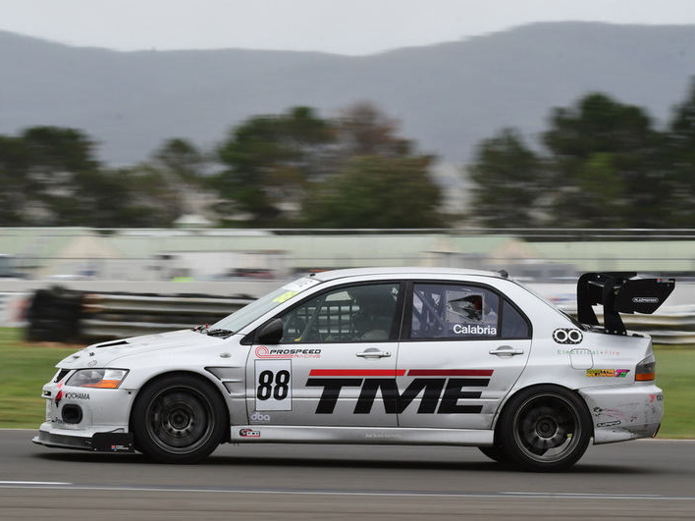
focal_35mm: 326
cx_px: 363
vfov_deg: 4.6
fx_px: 6545
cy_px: 261
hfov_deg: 6.1
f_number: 14
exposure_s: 1/200
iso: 500
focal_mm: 200
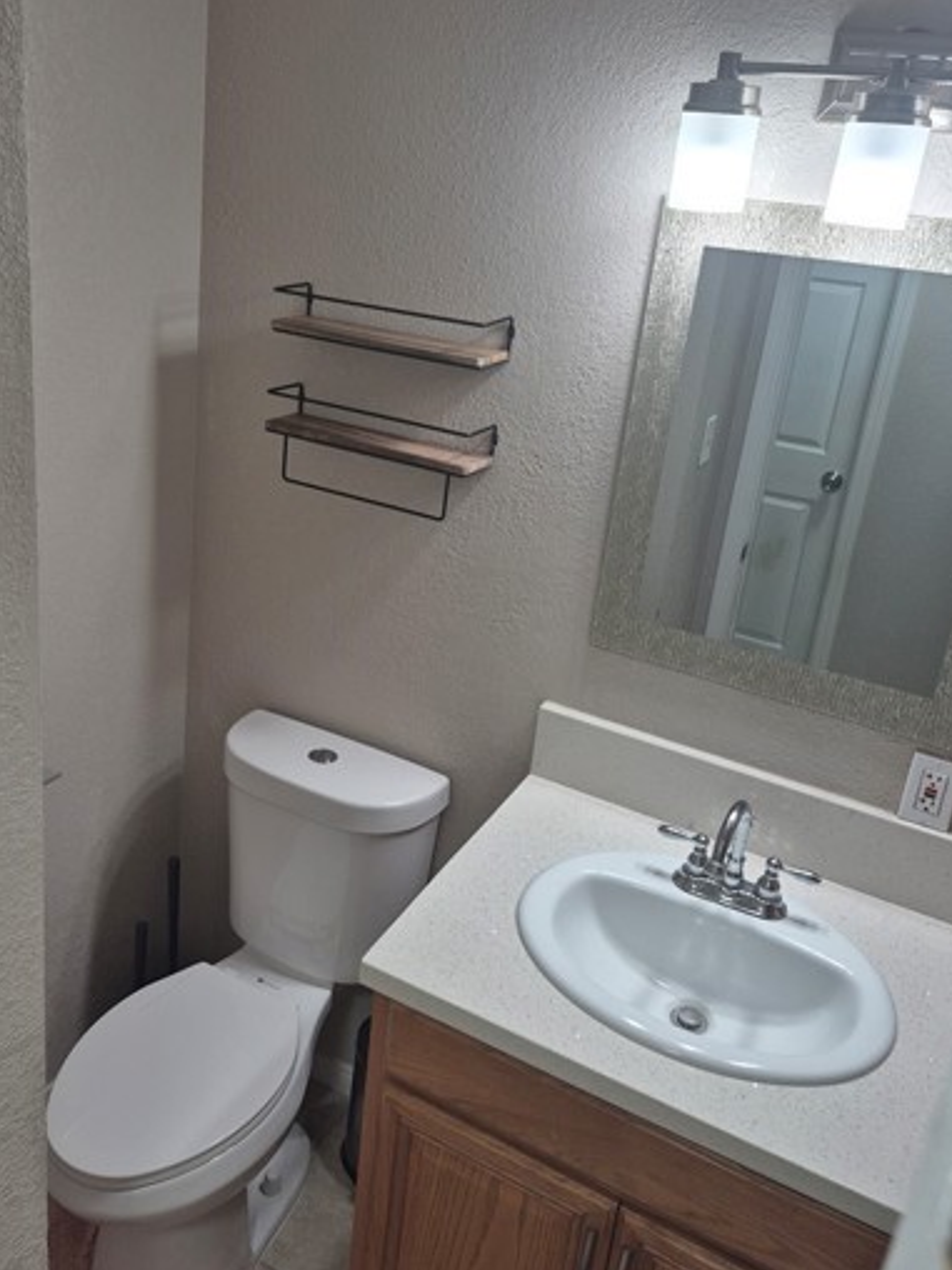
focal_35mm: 29
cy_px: 555
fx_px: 1063
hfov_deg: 48.1
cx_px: 410
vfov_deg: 61.5
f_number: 1.8
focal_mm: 5.4
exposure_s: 1/120
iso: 50
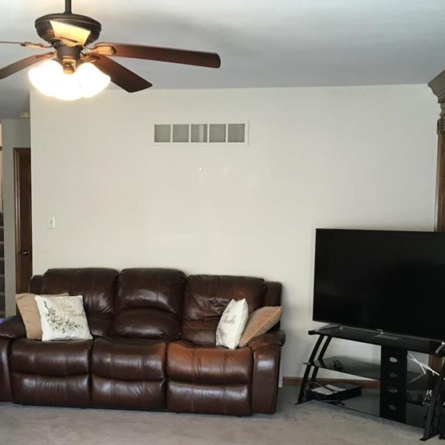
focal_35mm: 47
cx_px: 182
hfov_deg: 36.0
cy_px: 274
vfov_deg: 35.9
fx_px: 684
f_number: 2.2
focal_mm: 4.15
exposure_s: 1/30
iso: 125
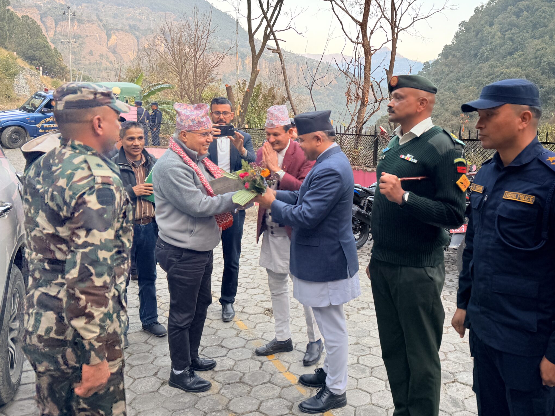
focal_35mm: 30
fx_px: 481
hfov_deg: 59.4
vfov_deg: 46.4
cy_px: 159
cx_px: 339
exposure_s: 1/258
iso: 80
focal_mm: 6.76
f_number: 1.78
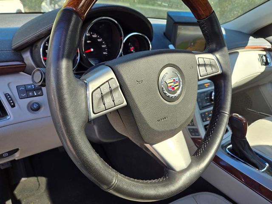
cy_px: 102
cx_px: 136
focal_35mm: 23
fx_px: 181
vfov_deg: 58.9
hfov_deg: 73.9
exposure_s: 1/221
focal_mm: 5.4
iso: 25
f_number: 1.8
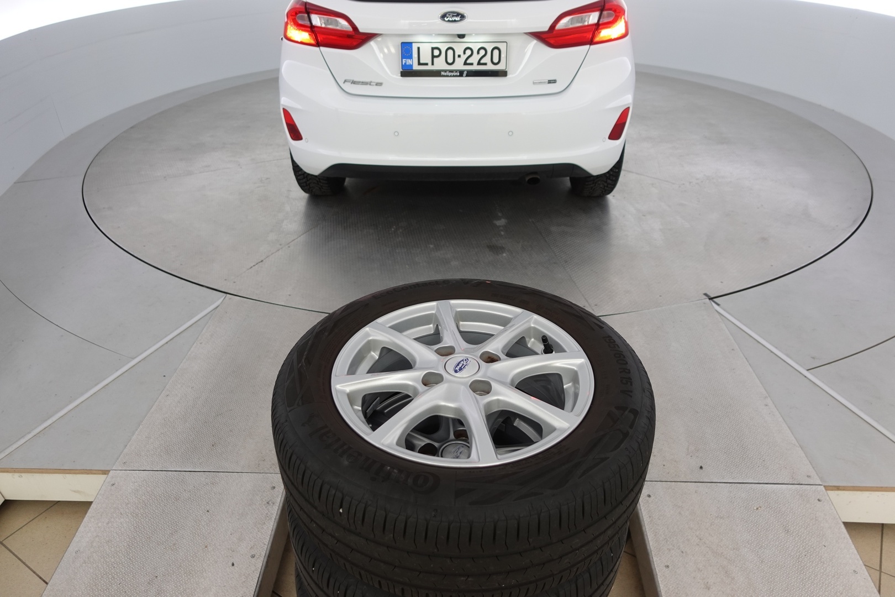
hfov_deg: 73.7
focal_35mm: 24
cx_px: 448
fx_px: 597
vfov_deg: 53.1
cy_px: 298
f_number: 2
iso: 125
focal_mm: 9.4
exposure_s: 1/30
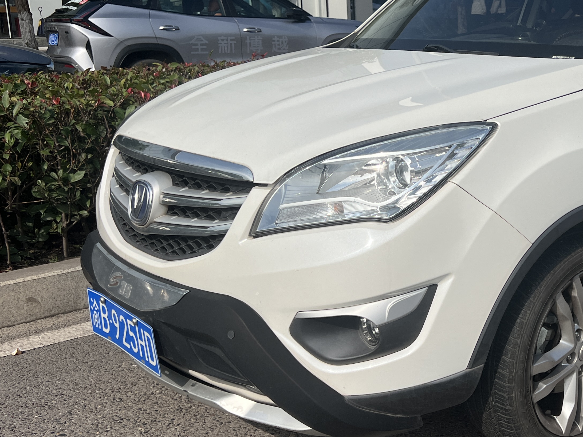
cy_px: 198
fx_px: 808
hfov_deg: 37.9
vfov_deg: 30.2
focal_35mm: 48
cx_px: 484
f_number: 1.5
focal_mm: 5.7
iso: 50
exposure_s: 1/8696
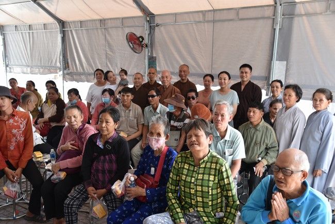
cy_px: 112
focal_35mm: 32
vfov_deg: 41.2
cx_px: 168
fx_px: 298
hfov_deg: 58.7
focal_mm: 32
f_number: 5
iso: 400
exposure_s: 1/100
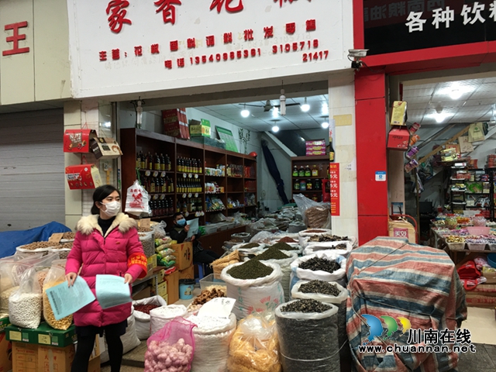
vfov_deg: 48.2
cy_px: 186
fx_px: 416
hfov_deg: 61.7
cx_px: 248
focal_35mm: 29
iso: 40
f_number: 2.2
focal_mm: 4.15
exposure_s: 1/17
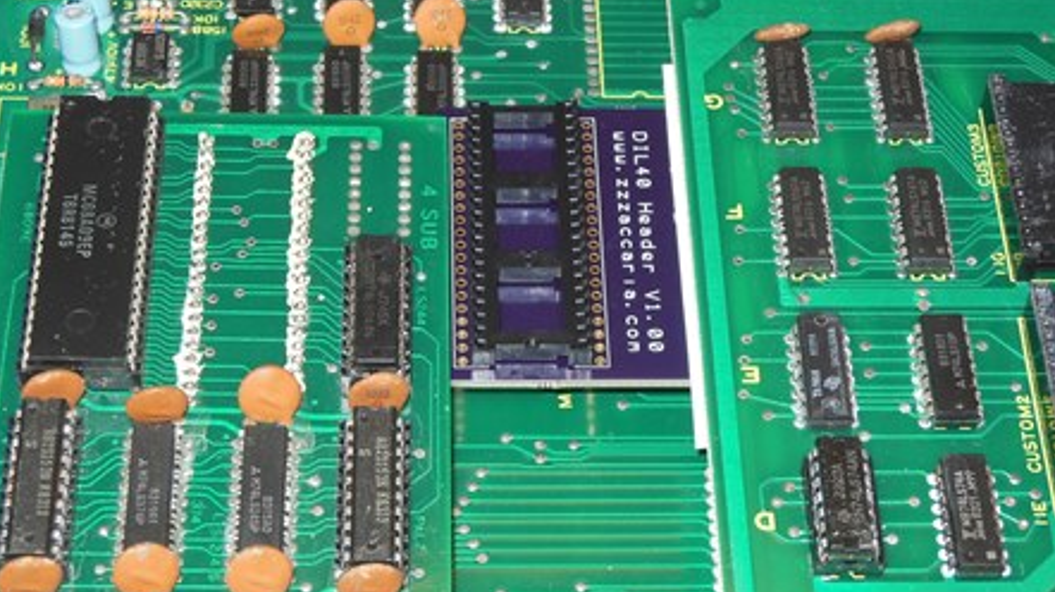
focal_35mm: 84
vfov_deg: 14.4
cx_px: 528
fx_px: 2348
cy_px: 334
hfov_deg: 25.3
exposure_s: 1/60
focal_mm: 13.6
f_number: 4.4
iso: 200
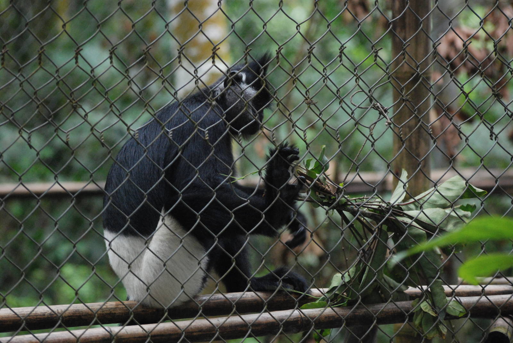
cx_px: 256
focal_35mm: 202
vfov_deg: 6.8
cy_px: 172
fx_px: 2889
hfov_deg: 10.1
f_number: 4.2
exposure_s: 1/160
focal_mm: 135
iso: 1600
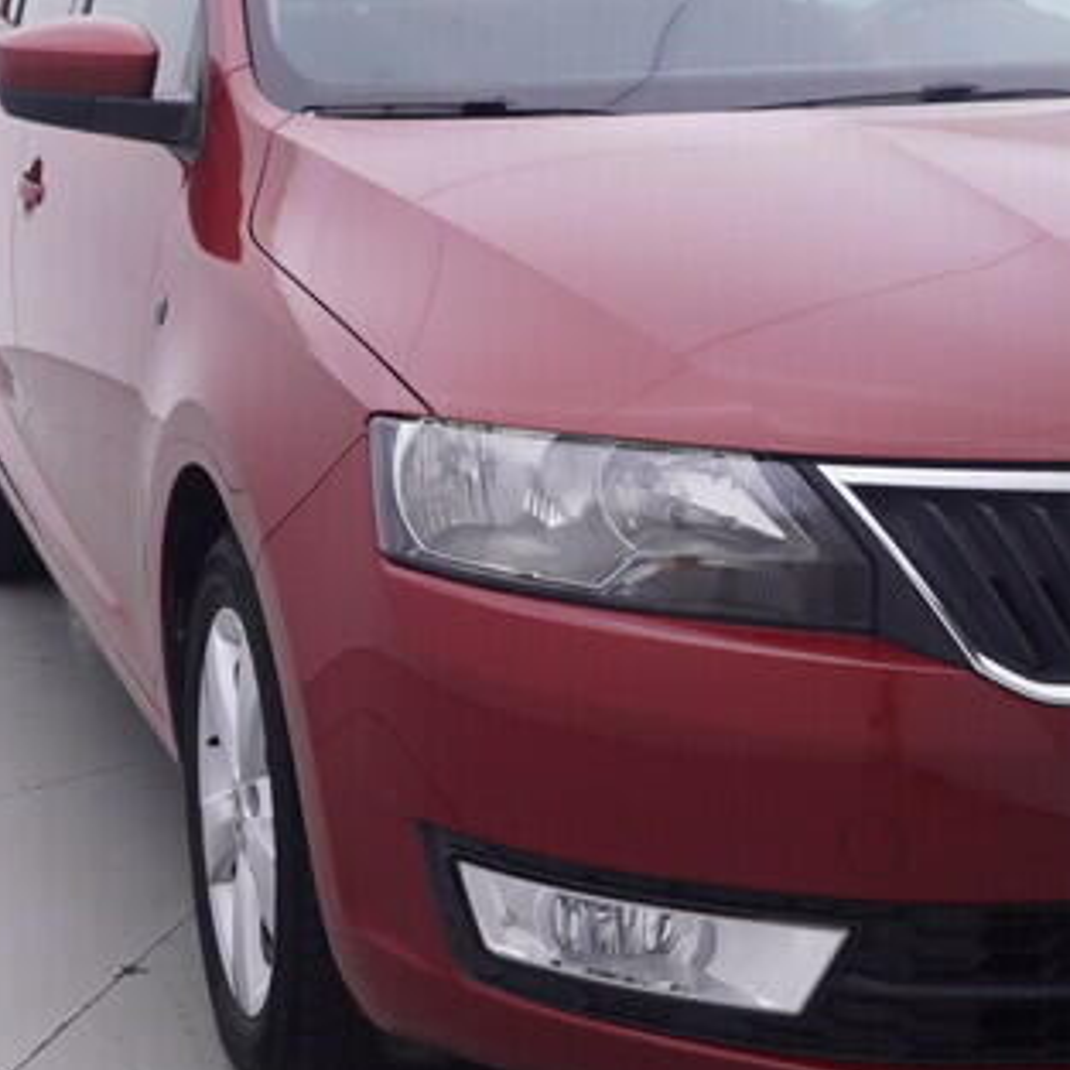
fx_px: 3076
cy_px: 273
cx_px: 451
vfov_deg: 19.6
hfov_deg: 19.7
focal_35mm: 88
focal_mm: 15
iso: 200
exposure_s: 1/80
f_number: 5
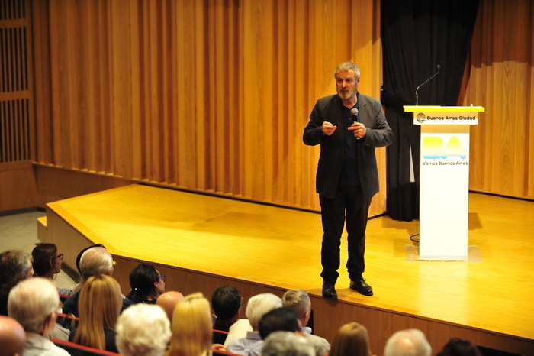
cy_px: 178
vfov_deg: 11.4
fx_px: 1779
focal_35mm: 120
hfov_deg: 17.1
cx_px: 267
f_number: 2.8
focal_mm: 120
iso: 3200
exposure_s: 1/60
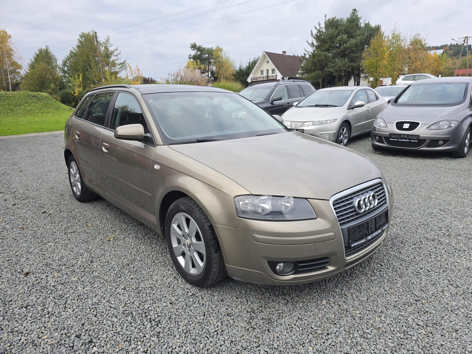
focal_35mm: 23
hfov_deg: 73.9
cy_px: 177
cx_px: 236
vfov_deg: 58.9
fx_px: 314
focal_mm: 6.3
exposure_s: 1/180
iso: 25
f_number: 1.7
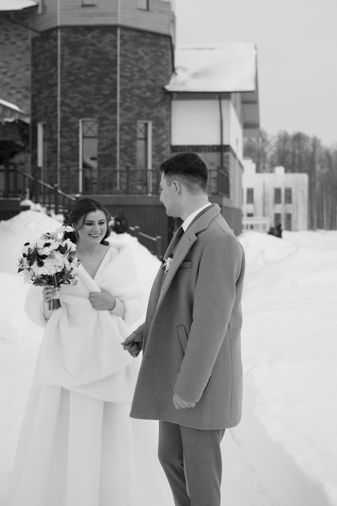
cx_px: 168
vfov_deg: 38.2
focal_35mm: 52
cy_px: 245
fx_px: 730
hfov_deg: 26.0
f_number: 3.5
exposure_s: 1/2000
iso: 160
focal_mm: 50
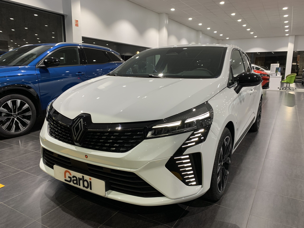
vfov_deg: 53.1
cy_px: 114
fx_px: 228
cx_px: 152
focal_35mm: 26
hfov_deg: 67.3
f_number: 1.8
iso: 80
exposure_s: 1/50
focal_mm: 4.25
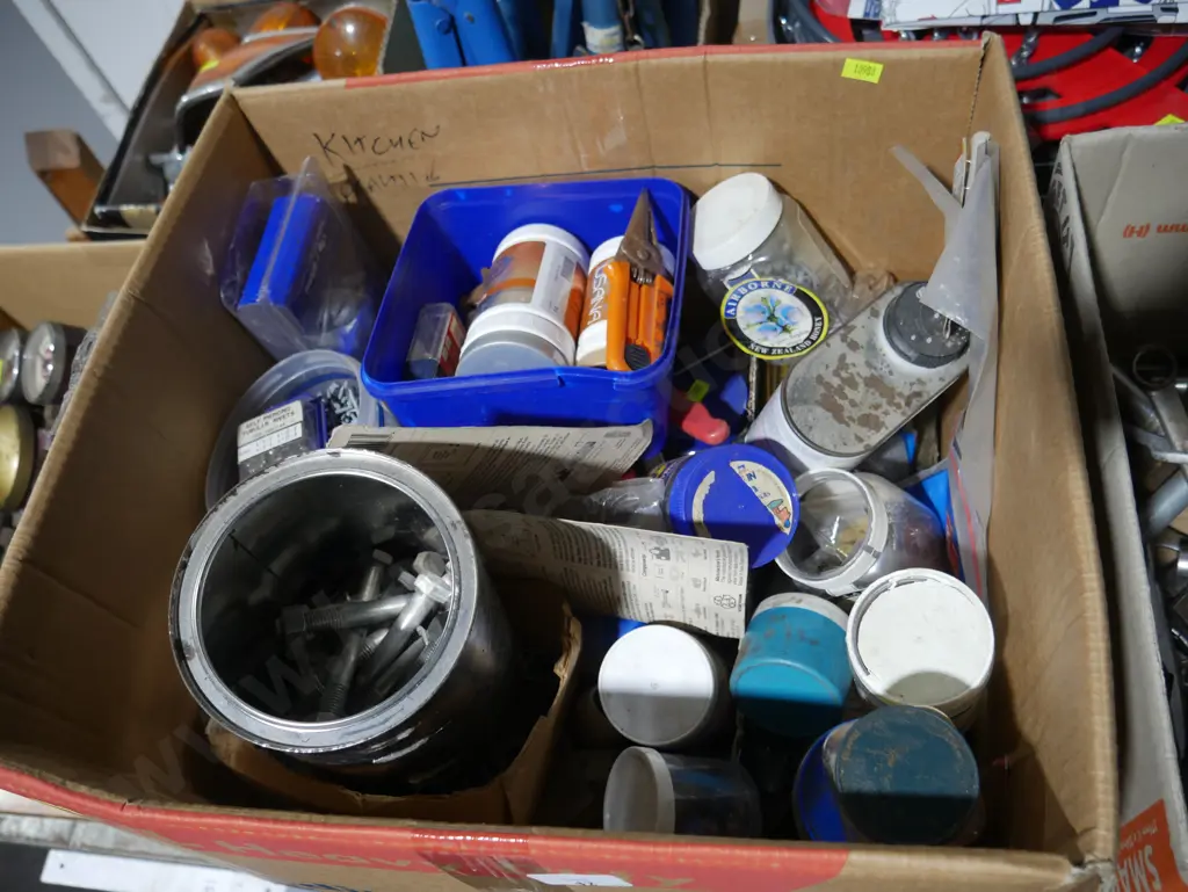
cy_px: 446
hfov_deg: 63.4
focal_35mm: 28
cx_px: 594
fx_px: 961
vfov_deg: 49.8
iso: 320
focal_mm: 14
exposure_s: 1/60
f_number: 3.5
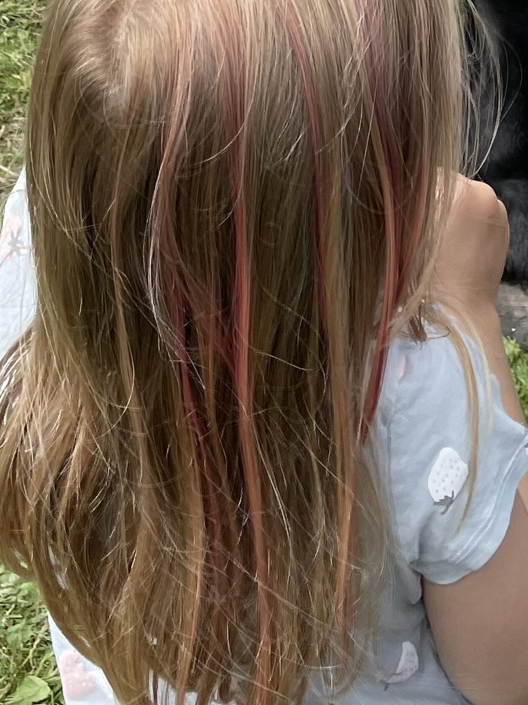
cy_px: -470
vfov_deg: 18.4
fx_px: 1811
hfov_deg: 16.2
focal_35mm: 89
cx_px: 548
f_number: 1.6
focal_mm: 4.2
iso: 32
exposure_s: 1/882
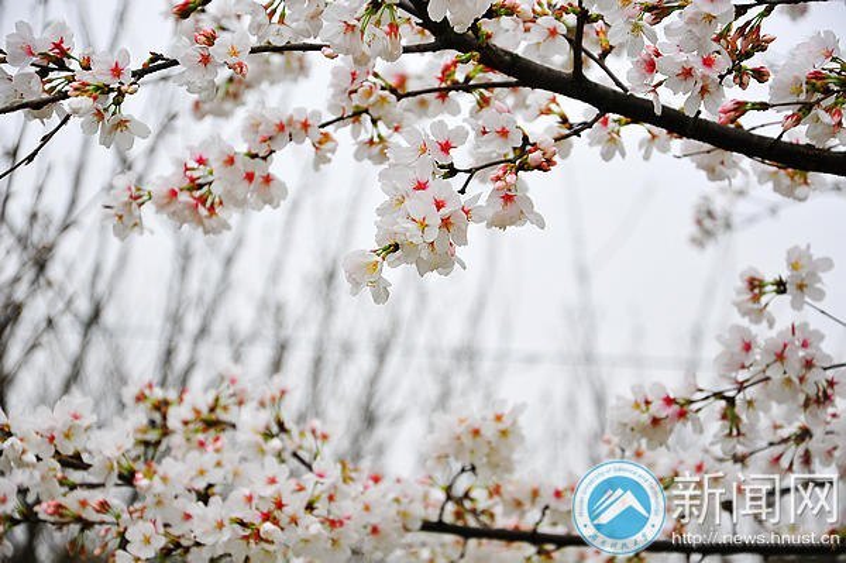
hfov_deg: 17.1
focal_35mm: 120
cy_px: 282
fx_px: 2818
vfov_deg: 11.4
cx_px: 423
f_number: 5.3
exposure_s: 1/250
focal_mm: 80
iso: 200
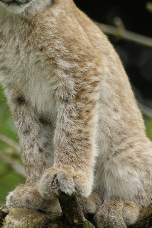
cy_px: 89
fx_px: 5730
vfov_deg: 2.3
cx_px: 38
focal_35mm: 904
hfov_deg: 1.5
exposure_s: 1/400
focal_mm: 300
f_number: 5.6
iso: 400
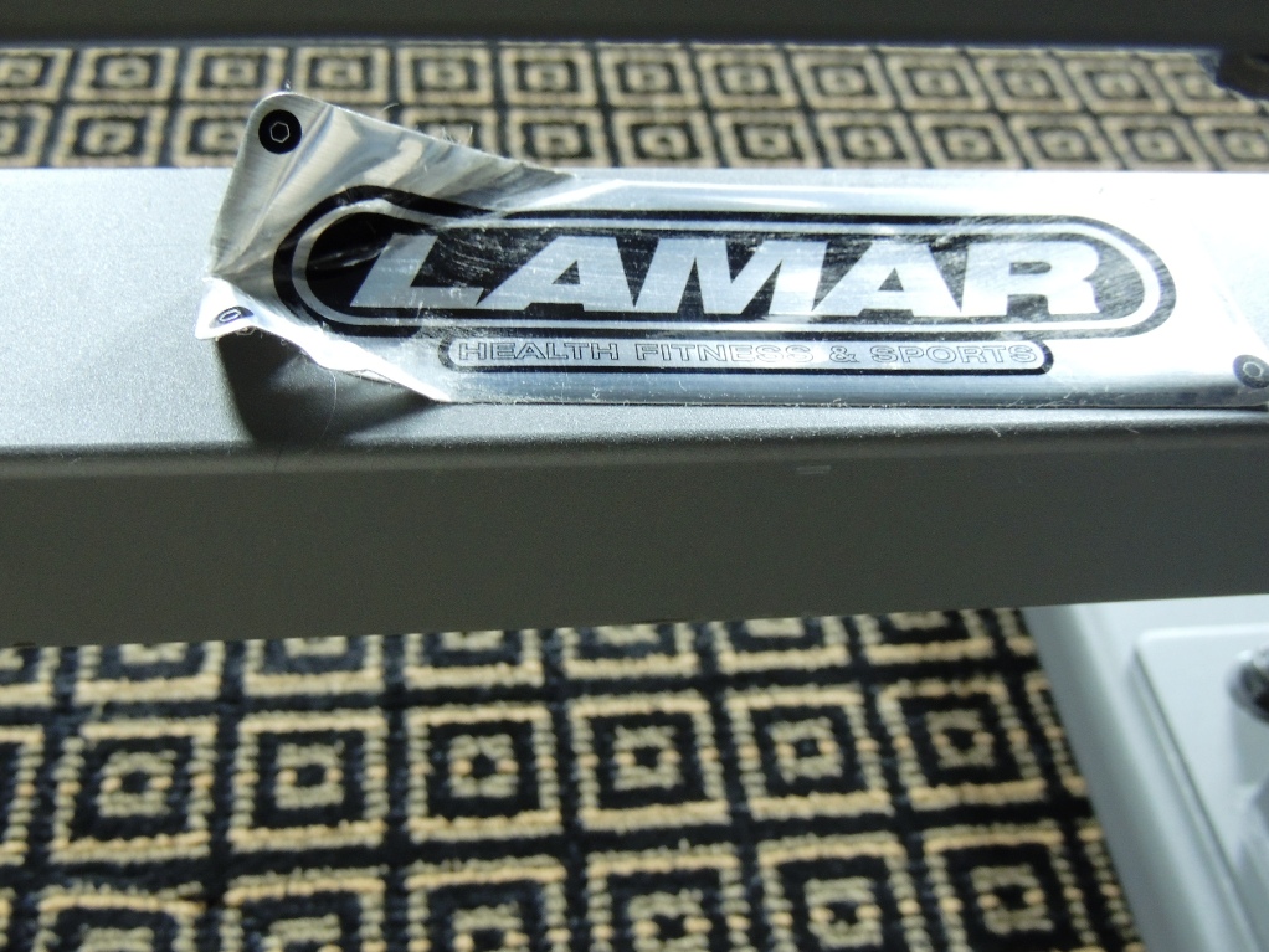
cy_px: 476
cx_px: 634
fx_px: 1467
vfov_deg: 36.0
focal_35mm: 40
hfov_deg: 46.8
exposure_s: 1/13
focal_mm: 7.1
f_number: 3.3
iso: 500
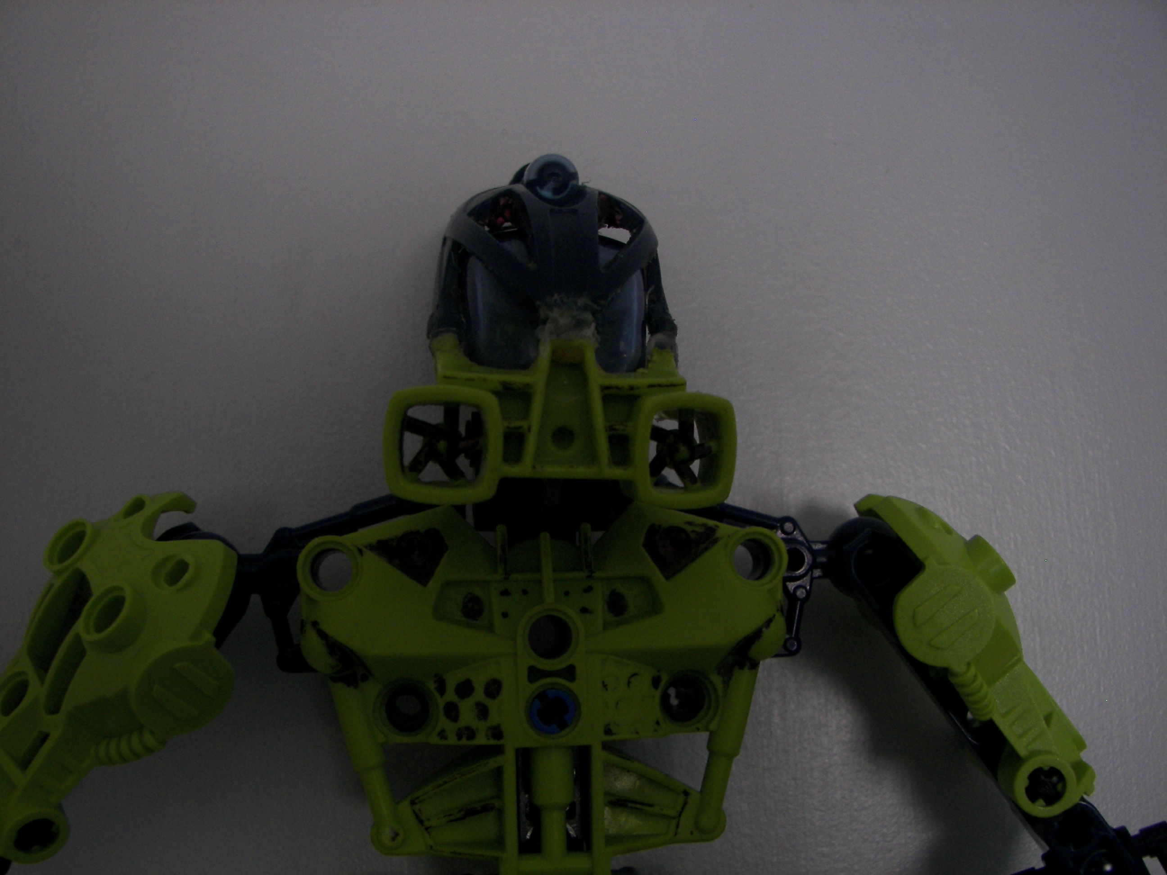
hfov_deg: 51.4
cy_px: 438
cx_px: 584
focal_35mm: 36
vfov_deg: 39.7
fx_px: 1214
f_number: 2.8
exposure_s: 1/30
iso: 100
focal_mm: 6
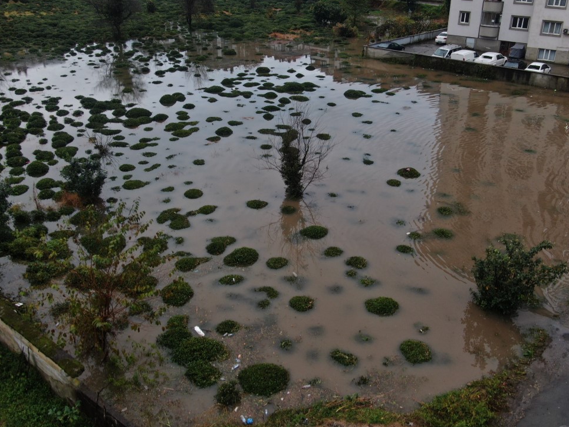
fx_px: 575
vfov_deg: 40.7
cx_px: 301
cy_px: 202
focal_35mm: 35
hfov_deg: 52.6
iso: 120
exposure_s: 1/30
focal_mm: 5.57
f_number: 3.2
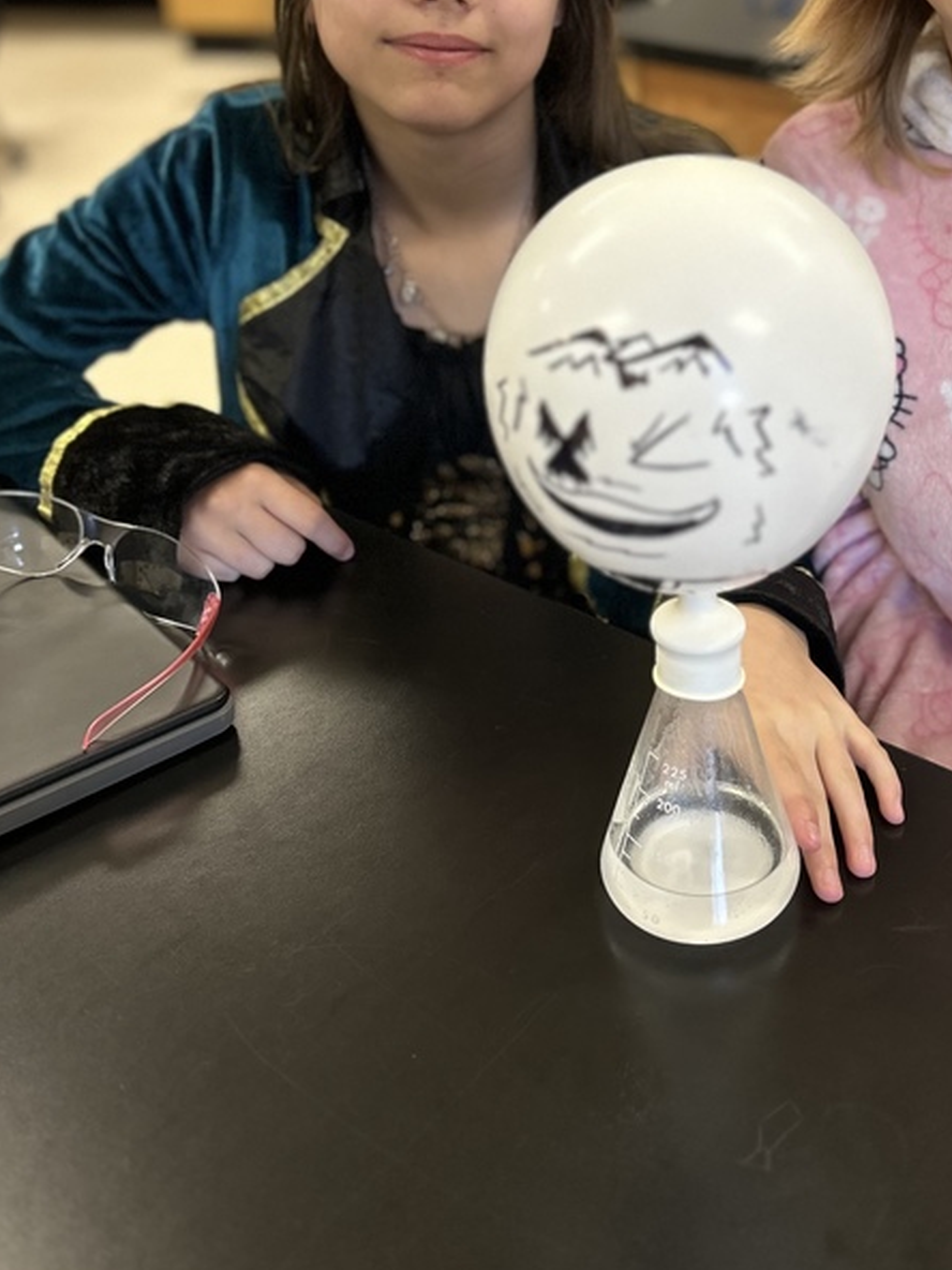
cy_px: 444
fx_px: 1650
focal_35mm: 45
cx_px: 633
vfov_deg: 41.6
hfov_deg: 31.9
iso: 200
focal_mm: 5.7
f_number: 1.5
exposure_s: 1/60
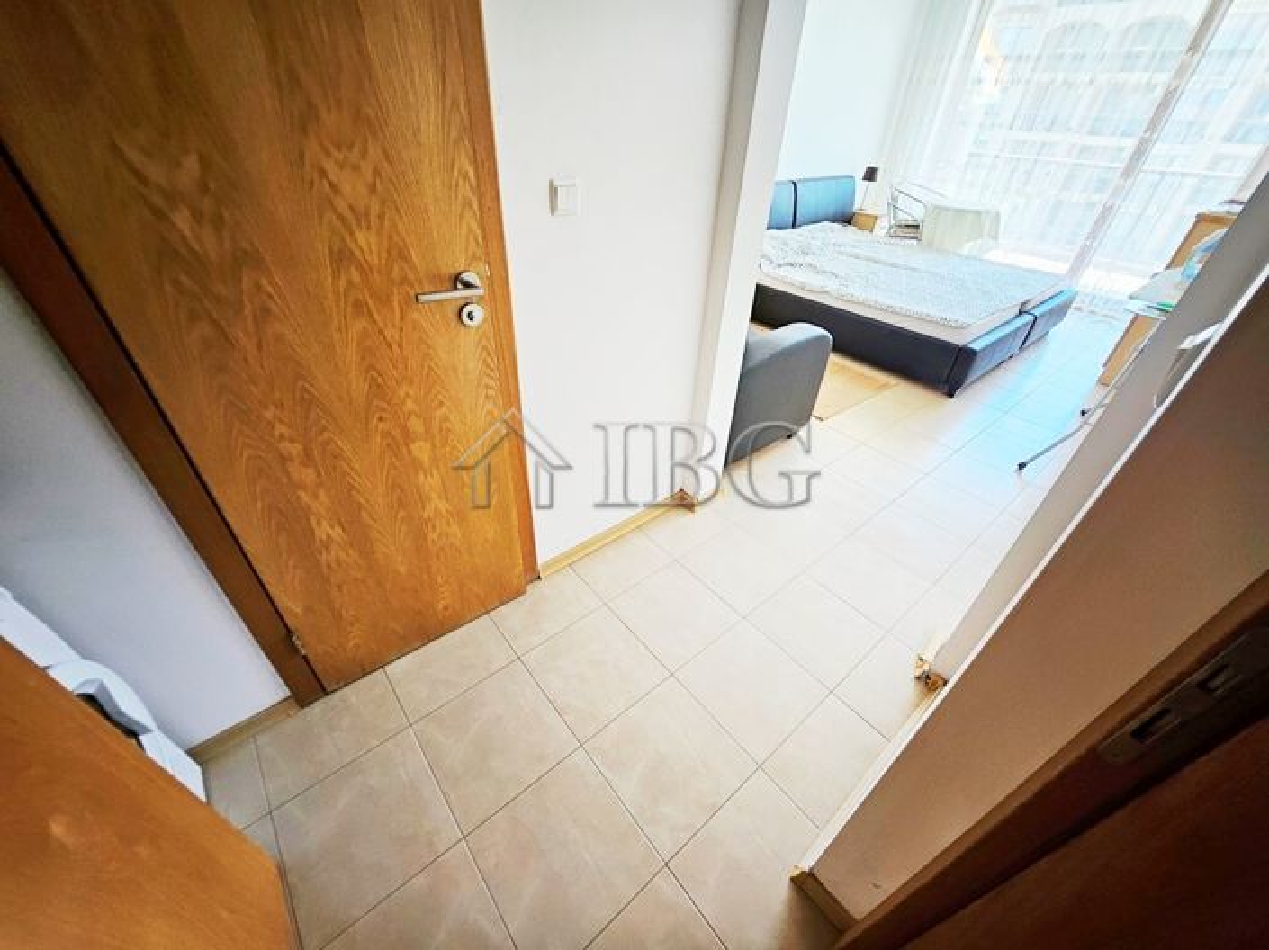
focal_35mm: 13
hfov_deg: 106.2
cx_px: 634
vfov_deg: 89.9
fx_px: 476
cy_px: 475
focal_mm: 1.7
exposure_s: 1/50
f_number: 2.2
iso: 160
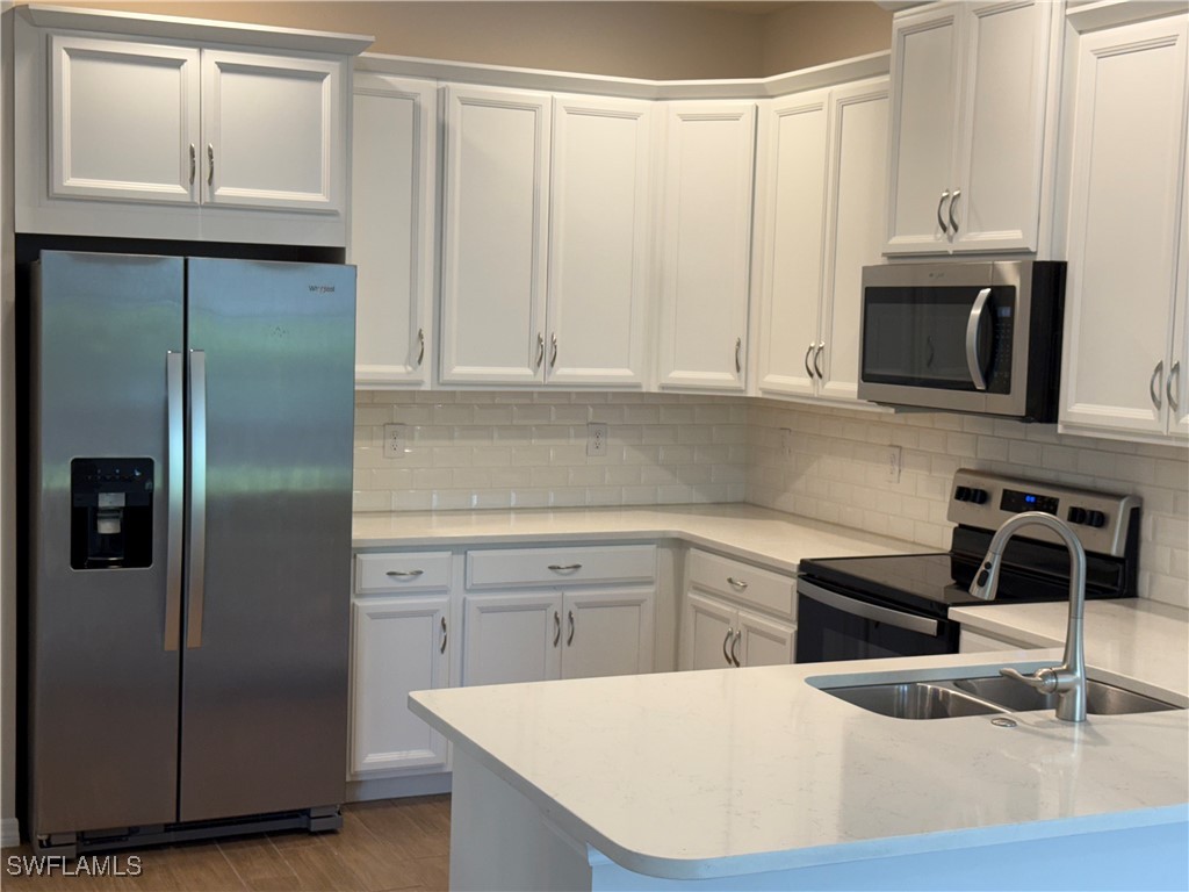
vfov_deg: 30.3
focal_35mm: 48
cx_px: 594
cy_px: 446
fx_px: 1649
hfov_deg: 39.7
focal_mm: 6.76
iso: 64
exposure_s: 1/60
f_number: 1.78
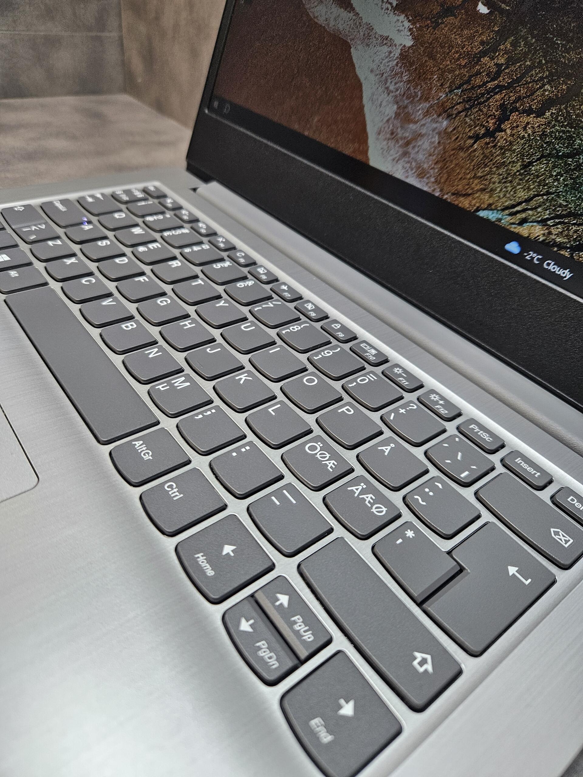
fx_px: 516
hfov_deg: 58.9
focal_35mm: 23
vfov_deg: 73.9
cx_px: 292
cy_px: 388
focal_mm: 5.4
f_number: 1.8
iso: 80
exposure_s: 1/100
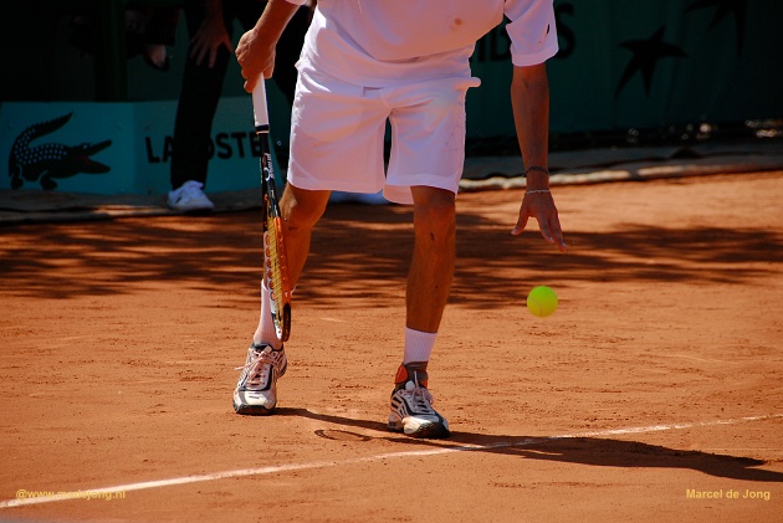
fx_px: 6638
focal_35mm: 305
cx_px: 390
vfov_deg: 4.5
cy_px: 263
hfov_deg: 6.8
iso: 220
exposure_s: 1/800
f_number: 5.6
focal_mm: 200
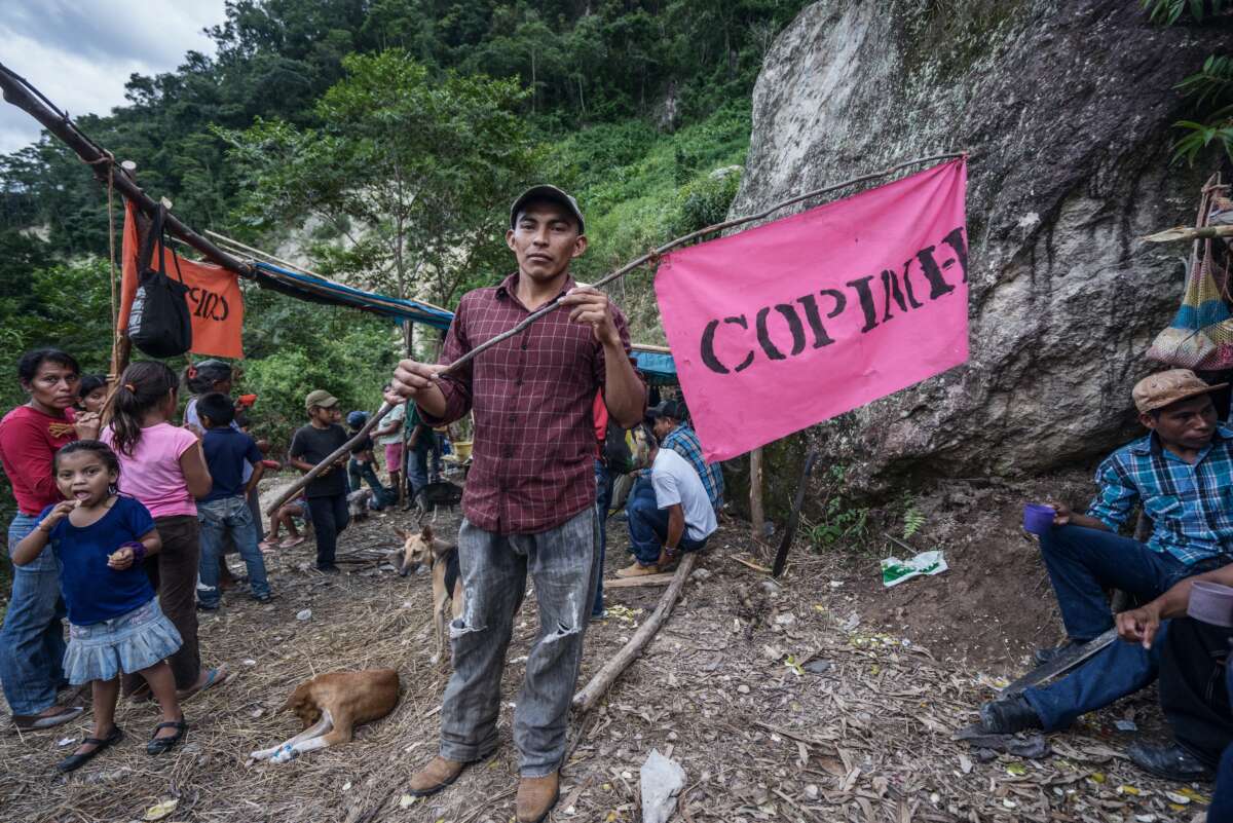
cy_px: 412
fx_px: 548
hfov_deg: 96.7
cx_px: 616
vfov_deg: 73.8
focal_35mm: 16
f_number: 4
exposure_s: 1/60
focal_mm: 16
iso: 200
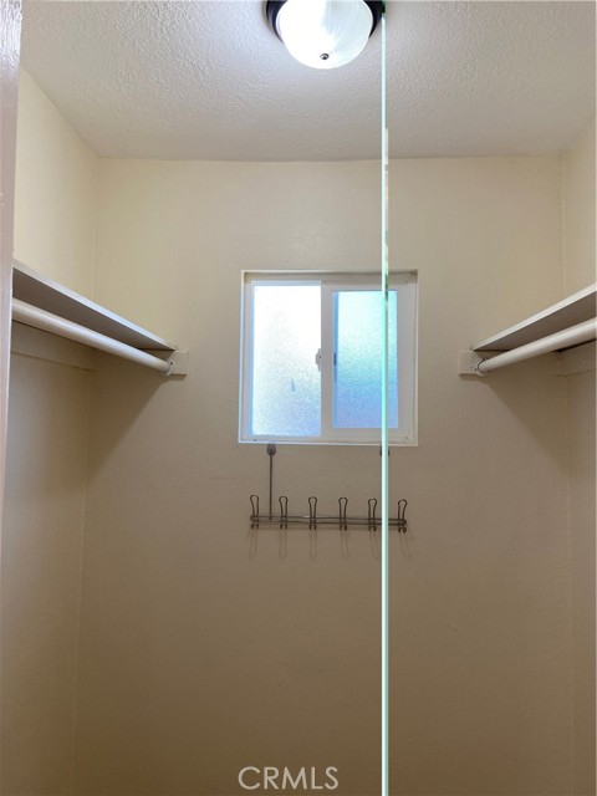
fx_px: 598
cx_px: 298
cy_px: 398
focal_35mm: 26
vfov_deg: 67.3
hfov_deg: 53.1
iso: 50
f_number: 1.8
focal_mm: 4.25
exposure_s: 1/120
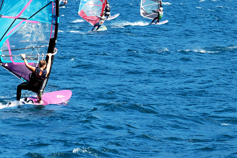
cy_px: 32
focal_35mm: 400
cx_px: 136
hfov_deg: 5.2
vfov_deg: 3.4
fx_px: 2633
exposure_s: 1/500
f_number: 8
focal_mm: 135
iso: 500
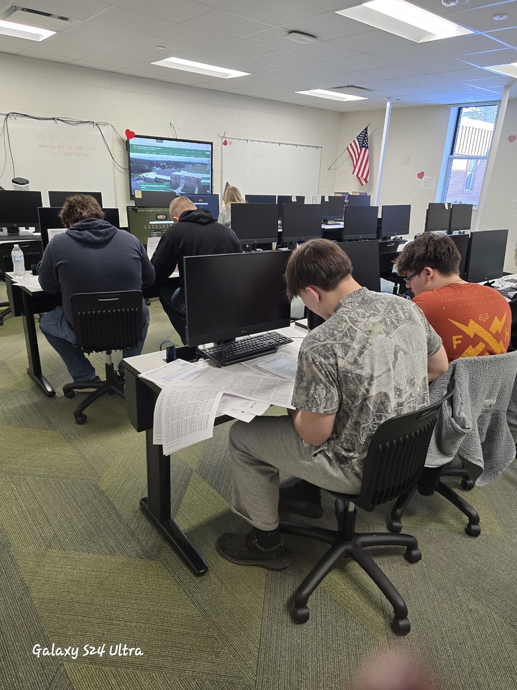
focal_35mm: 23
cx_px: 258
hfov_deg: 58.9
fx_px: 458
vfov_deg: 73.9
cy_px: 345
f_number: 1.7
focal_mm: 6.3
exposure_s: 1/120
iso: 200
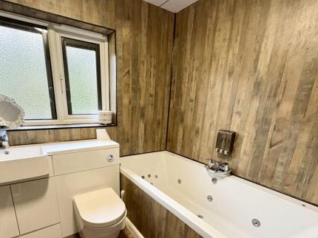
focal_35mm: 19
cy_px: 152
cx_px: 147
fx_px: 174
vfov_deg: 67.3
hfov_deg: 84.5
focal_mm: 2.22
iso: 500
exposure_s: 1/50
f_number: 2.2
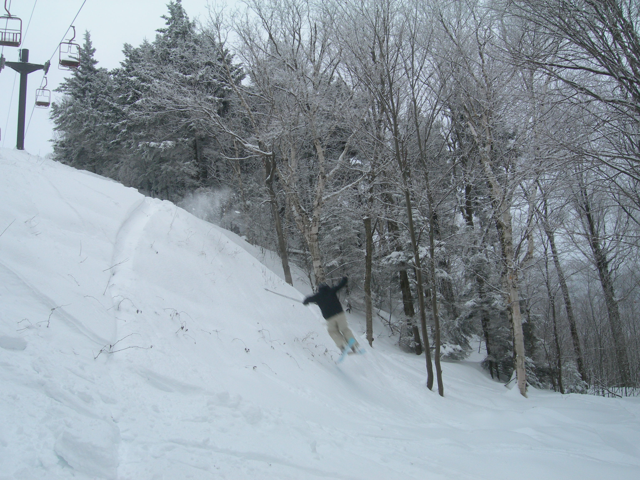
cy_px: 240
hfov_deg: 49.0
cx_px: 320
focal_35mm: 38
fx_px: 703
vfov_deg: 37.7
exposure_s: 1/107
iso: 100
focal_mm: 7.8
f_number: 4.8
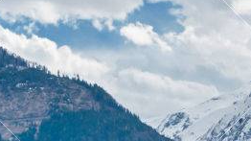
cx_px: 290
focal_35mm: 265
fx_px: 1763
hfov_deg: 8.1
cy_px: 202
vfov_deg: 4.6
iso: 320
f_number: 11
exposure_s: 1/400
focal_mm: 34
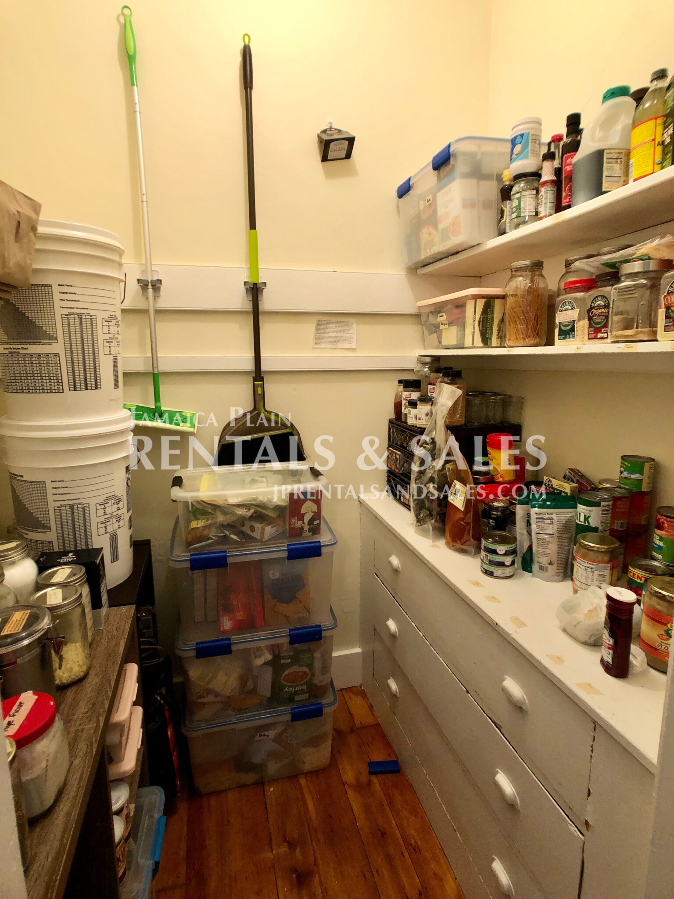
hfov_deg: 49.7
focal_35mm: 28
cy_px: 450
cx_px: 337
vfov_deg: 63.4
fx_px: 727
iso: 64
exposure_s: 1/30
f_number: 1.8
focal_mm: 3.99
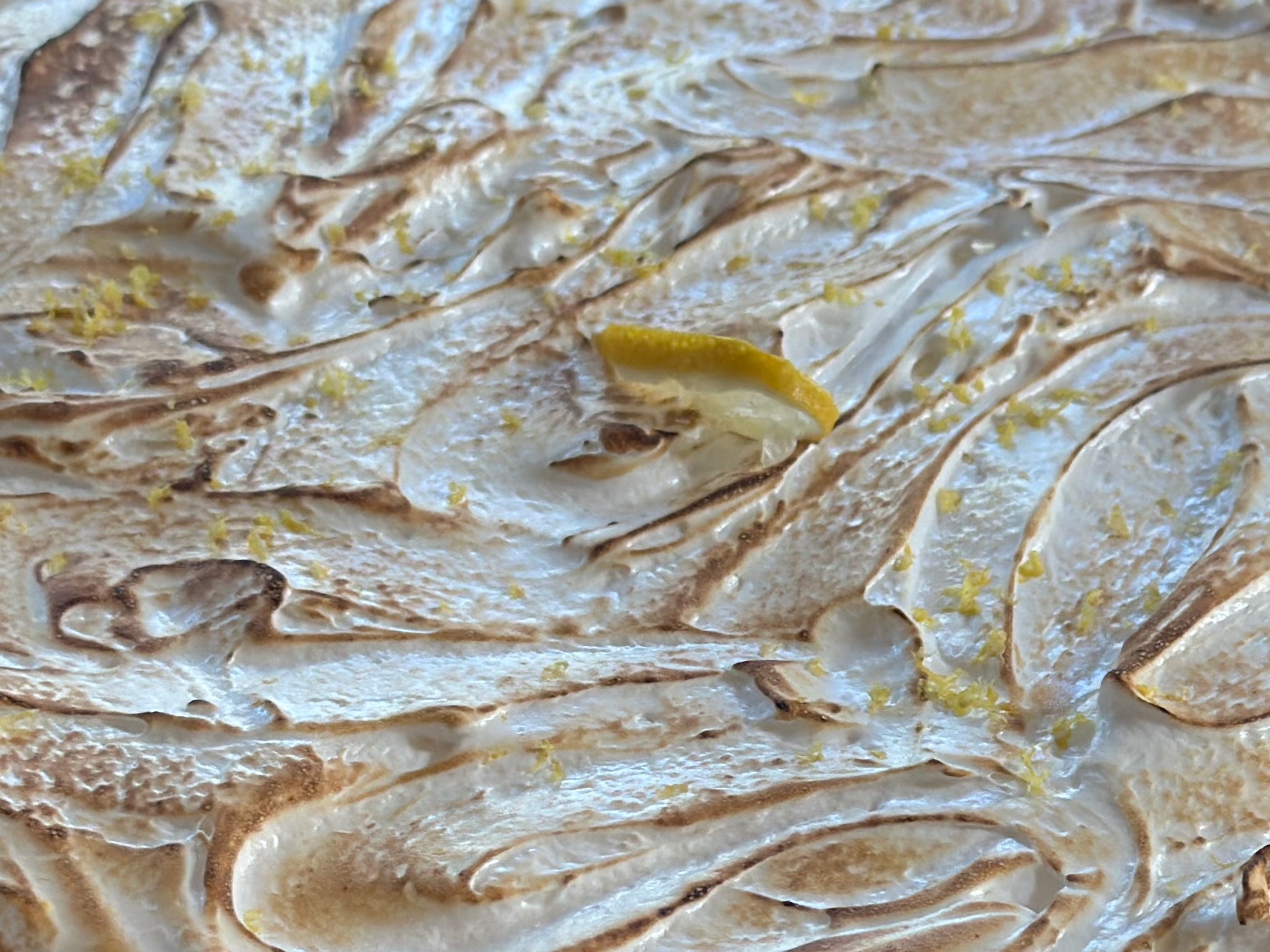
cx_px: 656
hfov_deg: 18.0
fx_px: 3999
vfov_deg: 13.5
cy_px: 861
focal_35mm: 109
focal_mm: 6.86
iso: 125
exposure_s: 1/171
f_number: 1.78
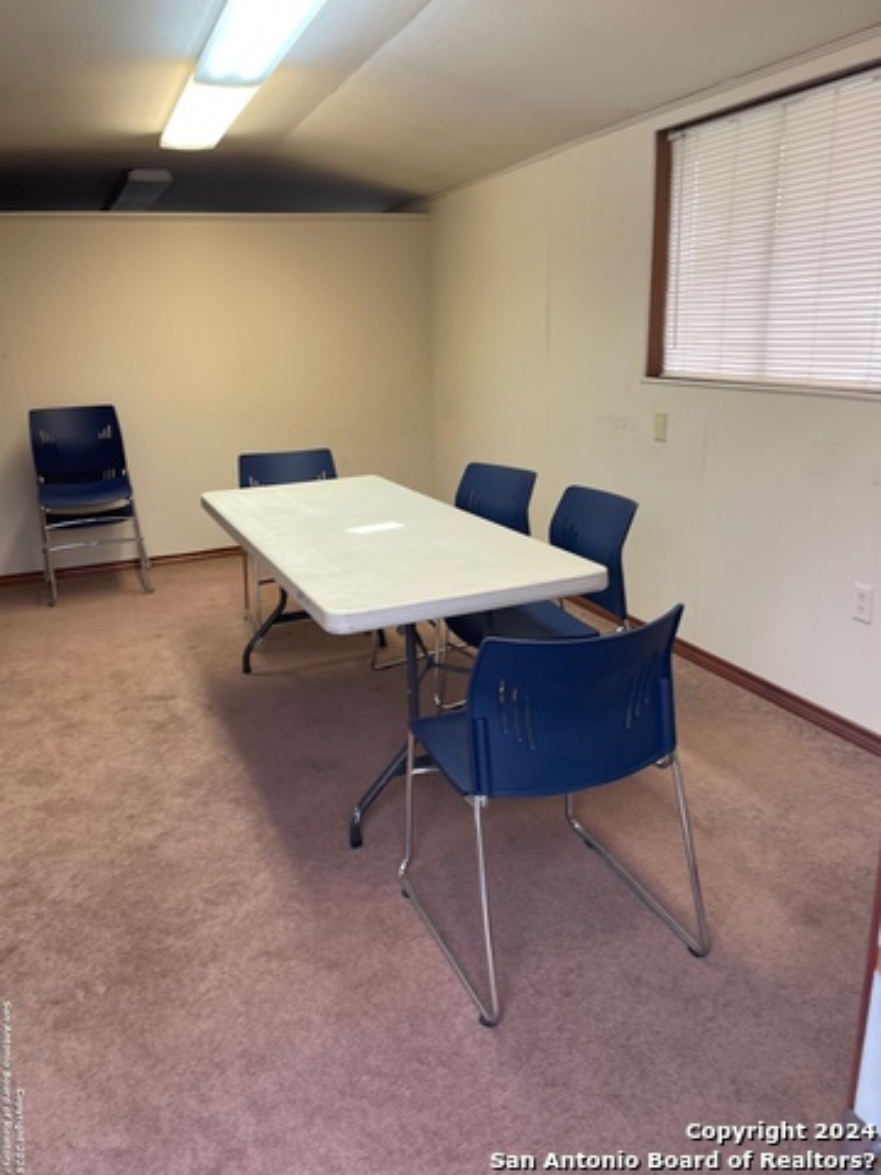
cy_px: 588
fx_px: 882
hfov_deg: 53.1
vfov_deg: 67.3
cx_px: 440
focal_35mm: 26
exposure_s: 1/60
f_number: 1.6
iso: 80
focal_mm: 5.1
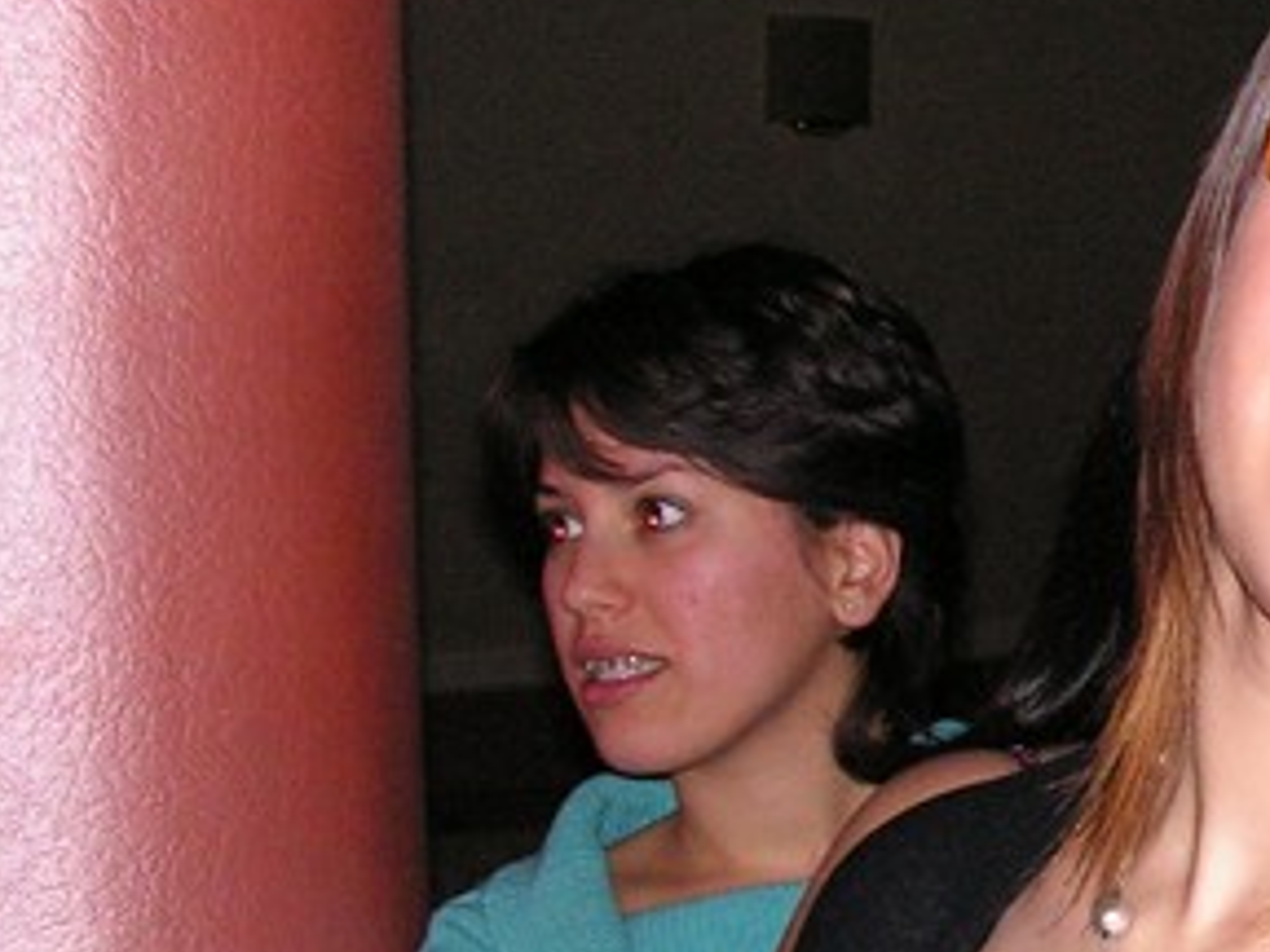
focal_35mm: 100
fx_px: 3669
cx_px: 1363
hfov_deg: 18.9
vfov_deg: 14.7
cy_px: 692
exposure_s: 1/40
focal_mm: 6
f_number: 3.2
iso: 200
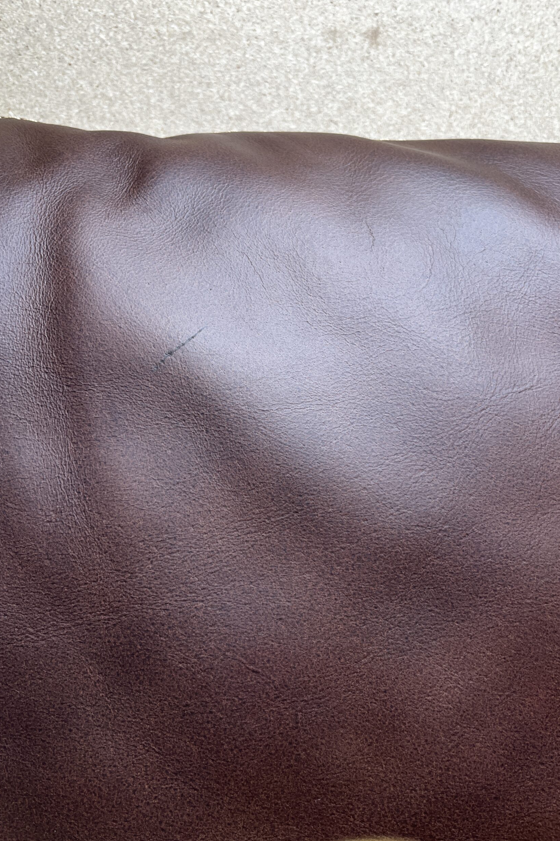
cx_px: 263
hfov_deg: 46.4
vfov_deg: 65.5
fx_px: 653
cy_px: 413
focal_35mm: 28
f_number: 1.6
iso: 64
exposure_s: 1/100
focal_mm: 5.1
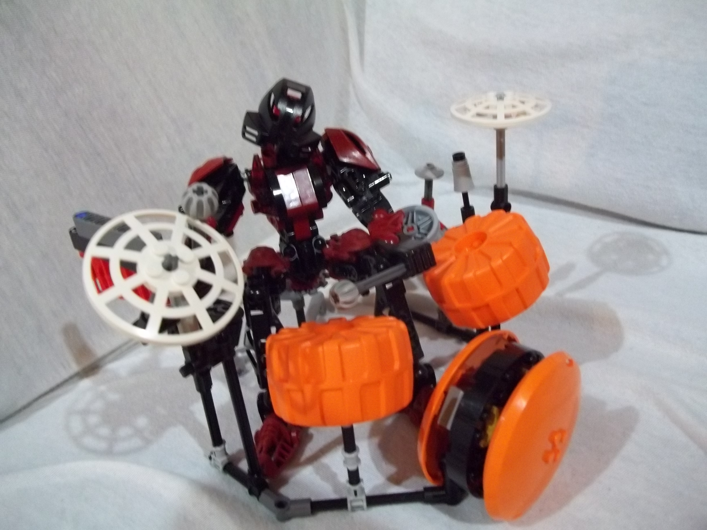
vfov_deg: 44.2
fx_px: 654
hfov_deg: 56.8
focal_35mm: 32
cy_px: 265
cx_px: 354
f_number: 2.9
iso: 351
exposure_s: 1/8
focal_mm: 5.7
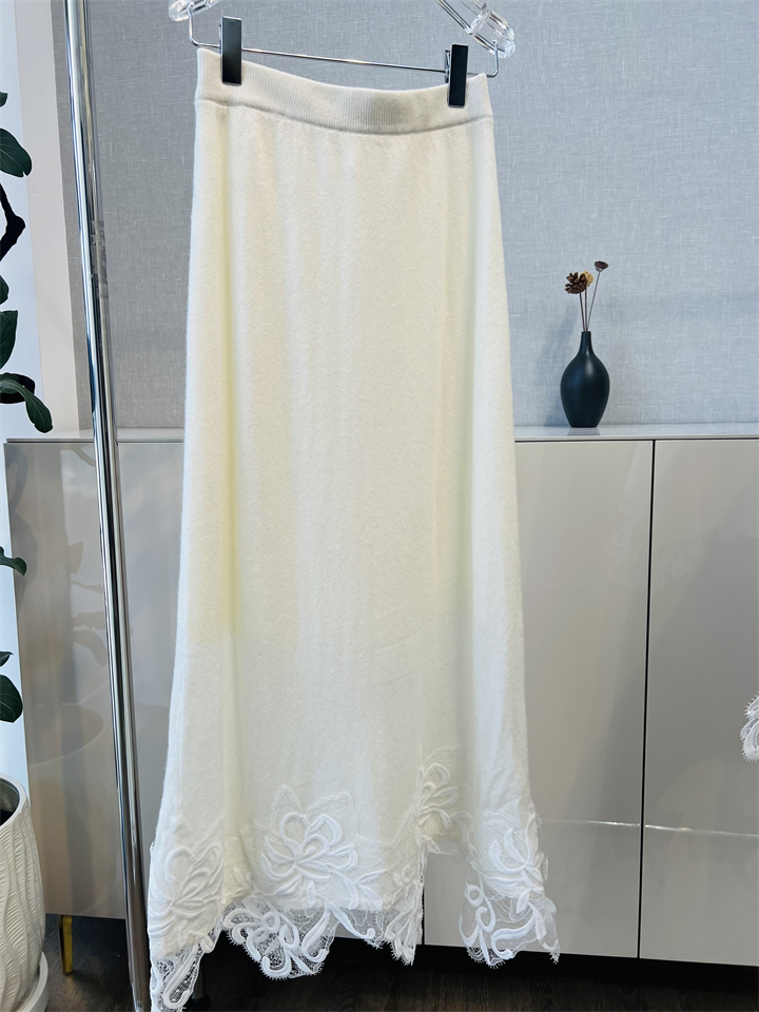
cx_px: 380
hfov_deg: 53.1
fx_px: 760
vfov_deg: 67.3
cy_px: 506
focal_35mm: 26
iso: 50
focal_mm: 5.7
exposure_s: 1/549
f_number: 1.5
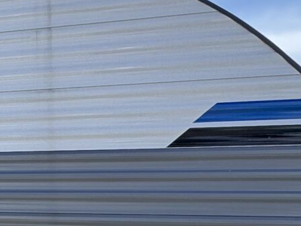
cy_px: 230
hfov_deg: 18.6
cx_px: -253
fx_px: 696
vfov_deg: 17.9
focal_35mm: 80
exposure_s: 1/779
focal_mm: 2.22
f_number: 2.2
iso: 40
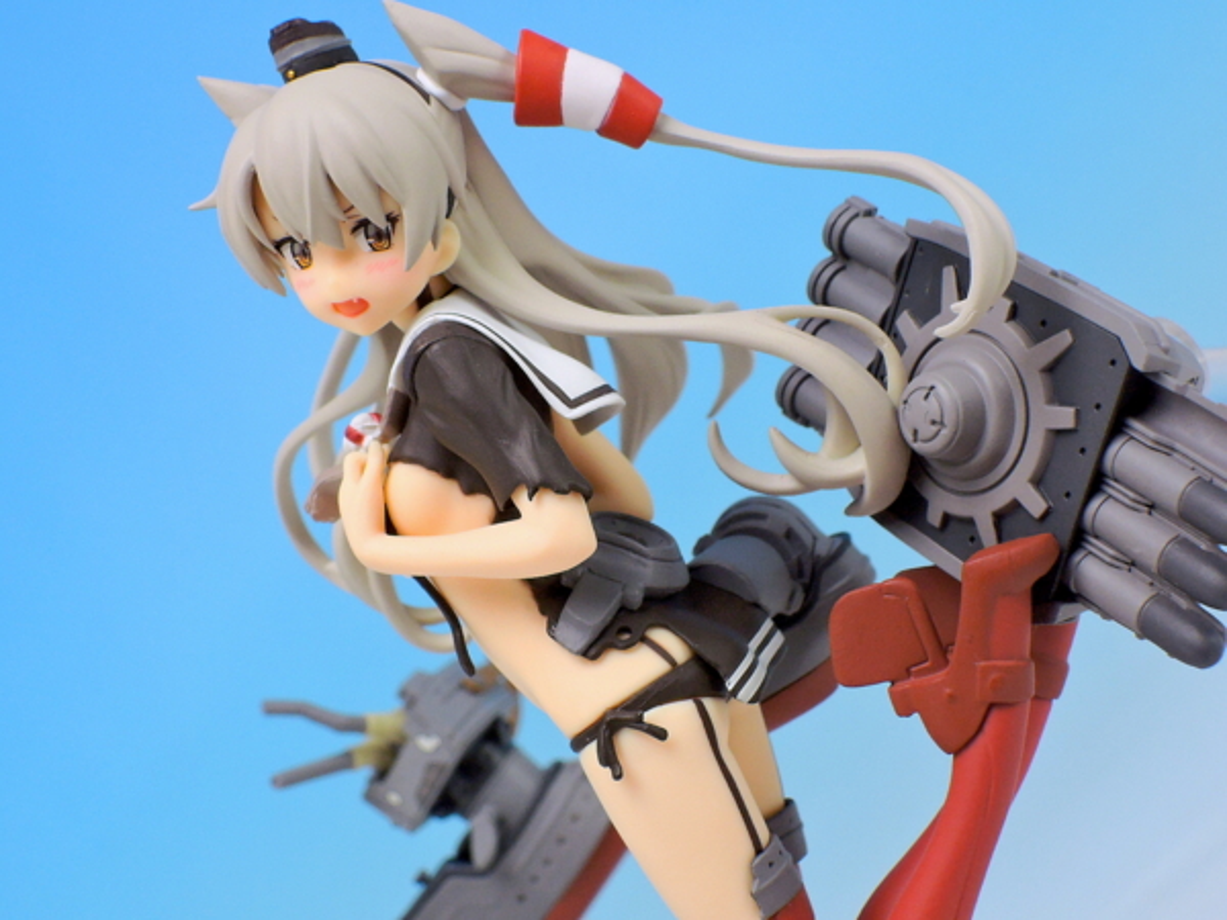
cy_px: 460
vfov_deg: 14.1
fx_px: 3722
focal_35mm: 105
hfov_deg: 18.7
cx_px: 614
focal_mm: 22.4
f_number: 7.3
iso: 400
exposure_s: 1/10
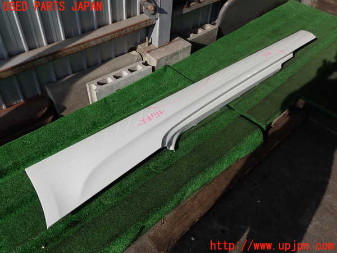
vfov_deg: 46.8
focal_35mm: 30
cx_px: 168
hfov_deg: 60.0
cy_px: 126
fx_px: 292
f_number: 9
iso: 100
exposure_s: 1/200
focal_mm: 5.4
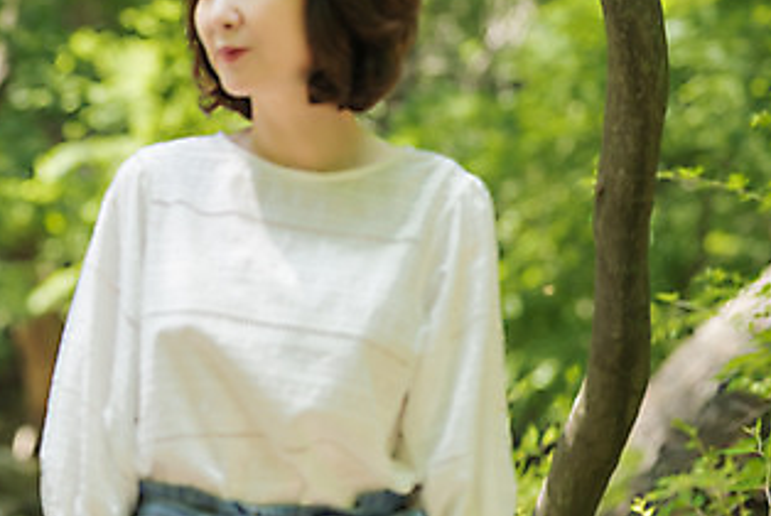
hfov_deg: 12.6
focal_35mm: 162
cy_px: 280
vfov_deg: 8.5
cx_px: 50
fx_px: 3473
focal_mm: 85
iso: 320
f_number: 2.5
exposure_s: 1/400
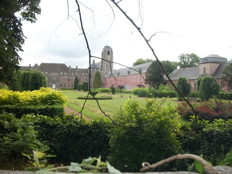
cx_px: 116
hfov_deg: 56.8
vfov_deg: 44.2
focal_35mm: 32
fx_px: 214
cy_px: 87
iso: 80
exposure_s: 1/60
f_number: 8.8
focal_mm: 5.7
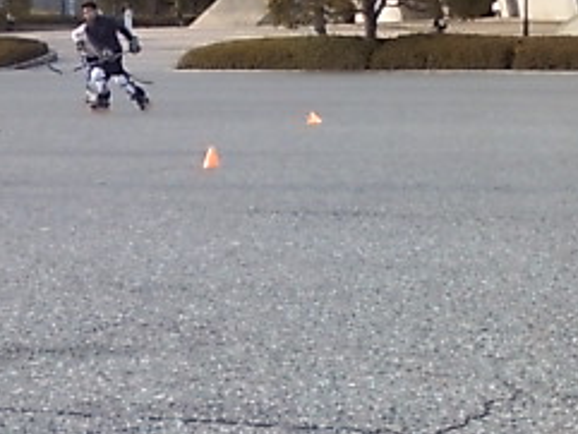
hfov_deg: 24.3
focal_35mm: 77
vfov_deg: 19.1
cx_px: 14
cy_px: 302
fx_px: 1286
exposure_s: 1/303
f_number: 3.5
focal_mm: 3.73
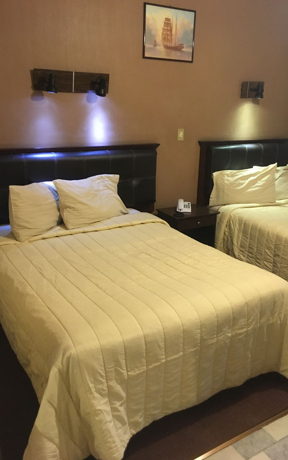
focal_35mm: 31
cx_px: 156
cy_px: 228
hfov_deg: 40.6
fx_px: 389
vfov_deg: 61.2
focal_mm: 4.15
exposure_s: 1/15
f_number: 2.2
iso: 250
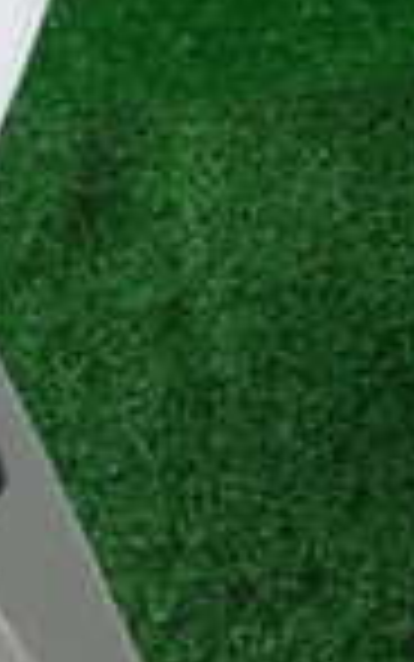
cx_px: -909
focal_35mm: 108
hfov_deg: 9.2
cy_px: 968
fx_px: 1948
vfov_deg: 17.5
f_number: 2
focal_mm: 4.5
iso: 100
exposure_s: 1/125
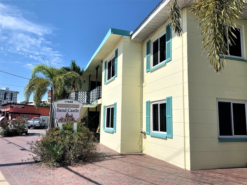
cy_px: 92
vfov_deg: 53.1
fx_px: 186
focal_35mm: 26
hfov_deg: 67.3
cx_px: 124
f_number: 1.8
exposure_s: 1/4274
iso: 25
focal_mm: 4.25
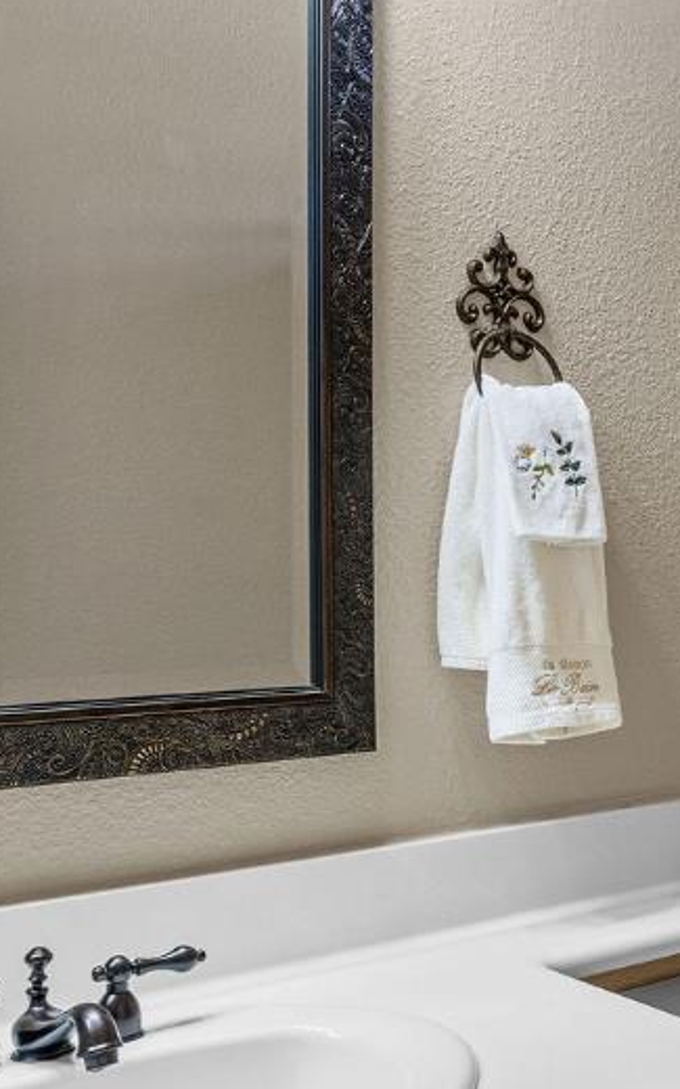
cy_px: 566
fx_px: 1394
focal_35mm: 47
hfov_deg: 25.0
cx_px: 789
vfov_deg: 42.6
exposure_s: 1/5
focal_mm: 16
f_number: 10
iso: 640
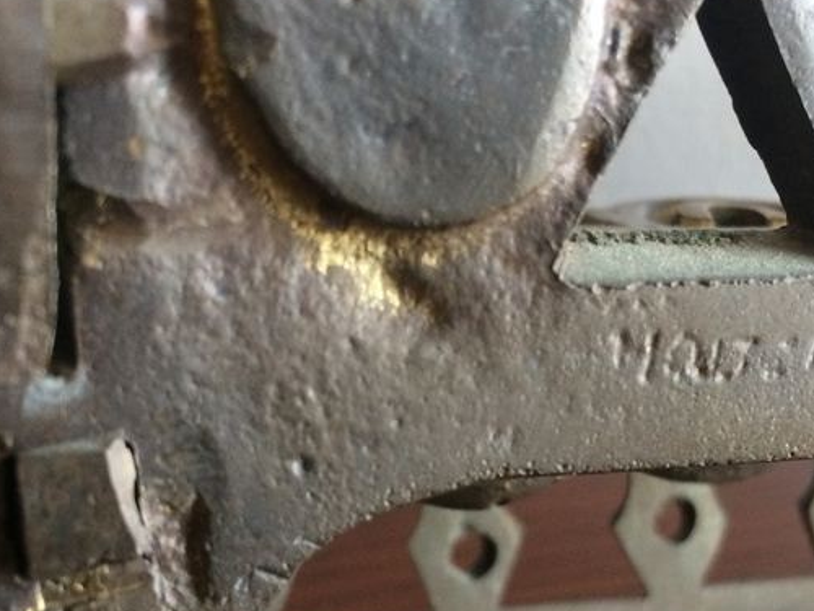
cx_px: 464
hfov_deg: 35.5
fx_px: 1270
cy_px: 397
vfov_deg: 26.9
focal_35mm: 54
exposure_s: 1/30
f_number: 2.2
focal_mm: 4.12
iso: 160
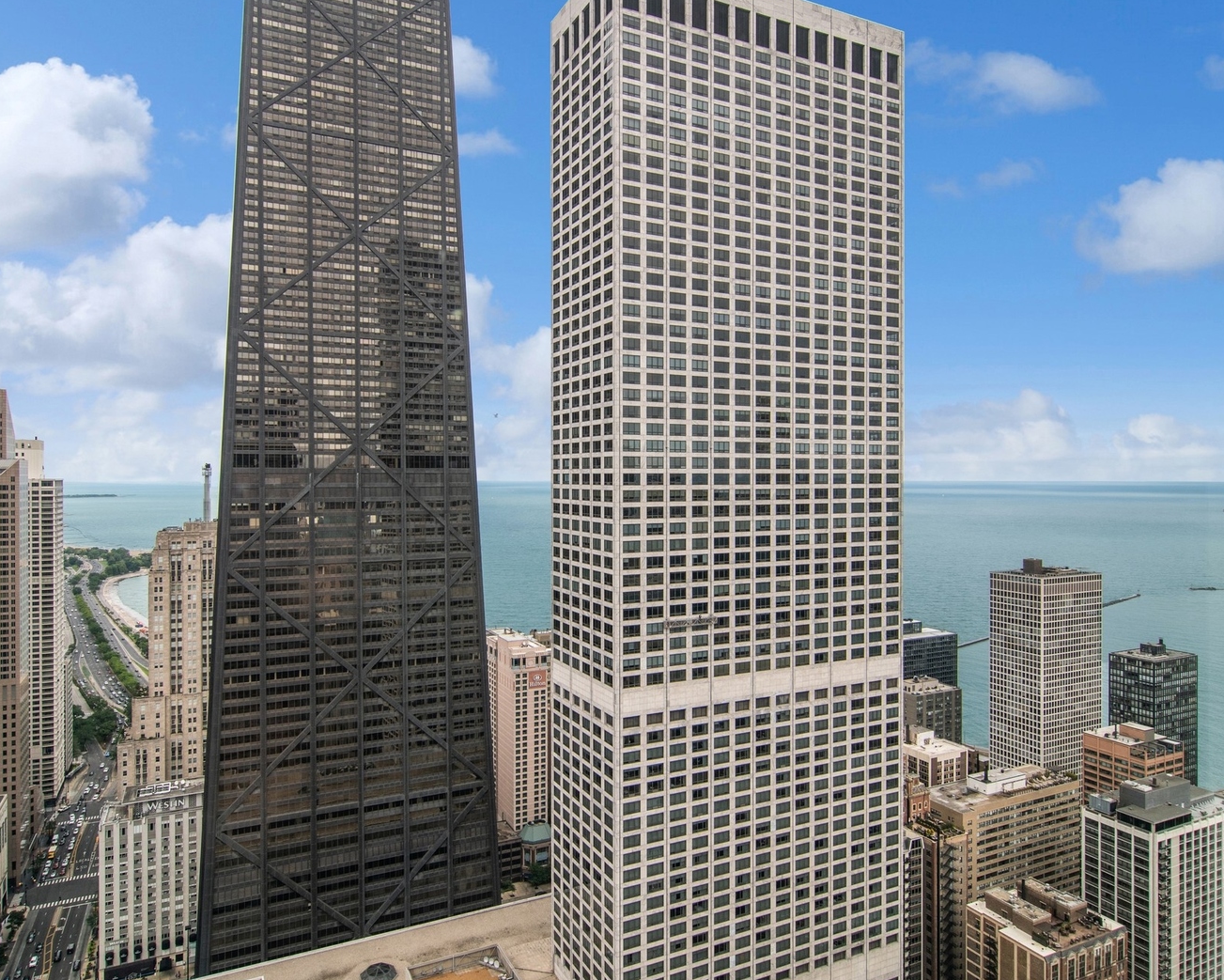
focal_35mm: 21
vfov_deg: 65.5
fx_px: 761
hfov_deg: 77.6
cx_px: 593
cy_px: 482
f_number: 8
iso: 200
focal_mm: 12
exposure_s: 1/200
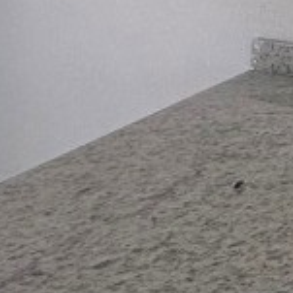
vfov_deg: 18.8
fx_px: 804
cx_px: 830
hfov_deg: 12.2
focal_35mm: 84
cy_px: -111
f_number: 2.2
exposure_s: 1/99
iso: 160
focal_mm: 2.22
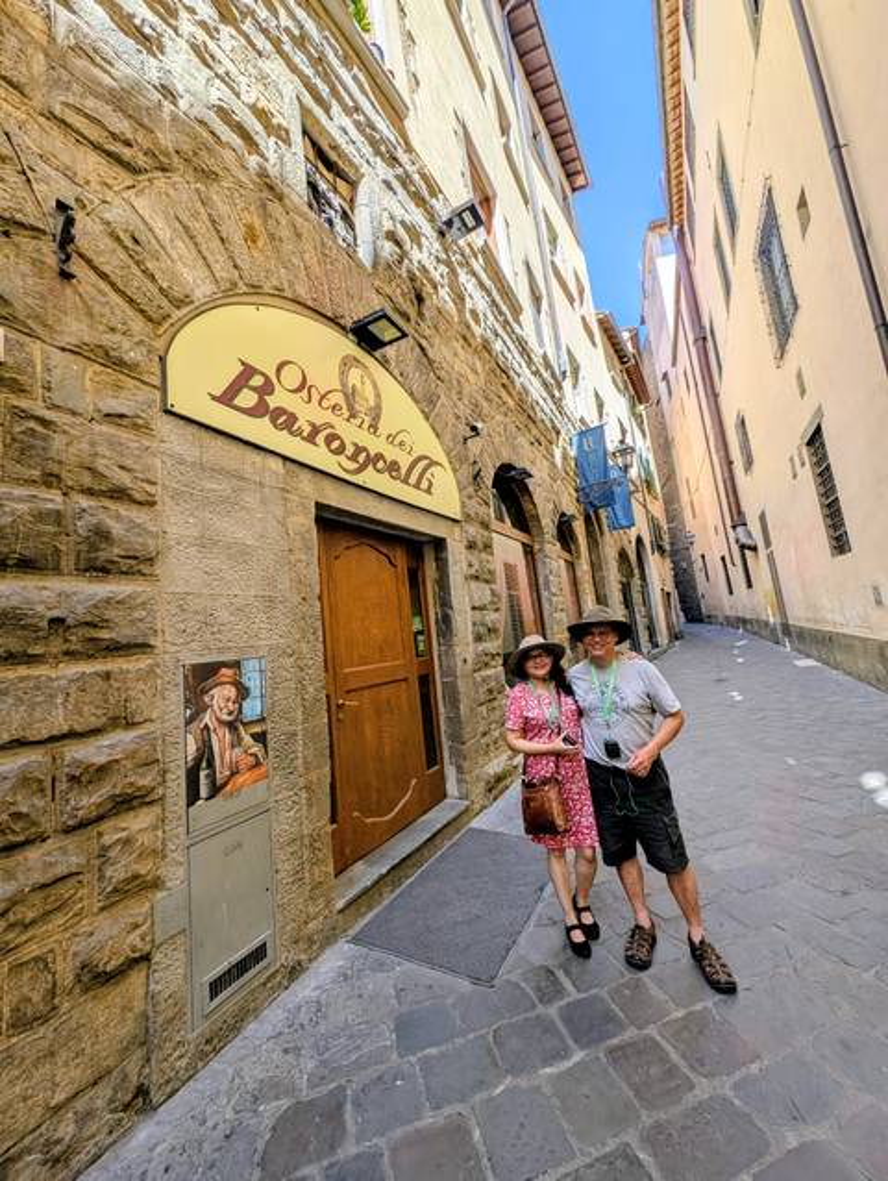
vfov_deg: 110.5
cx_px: 444
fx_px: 410
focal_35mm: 12
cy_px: 590
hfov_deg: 94.6
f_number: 1.95
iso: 39
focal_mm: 2.23
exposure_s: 1/505
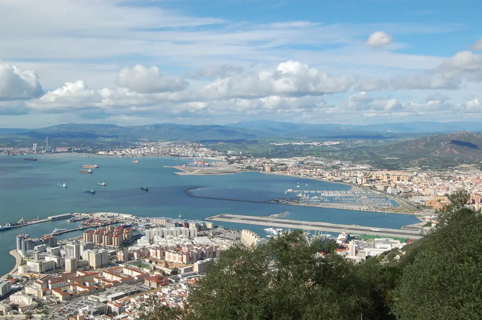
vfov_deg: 34.2
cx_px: 241
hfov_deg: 49.6
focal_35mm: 39
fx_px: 522
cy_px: 160
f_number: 11
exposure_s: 1/400
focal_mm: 26
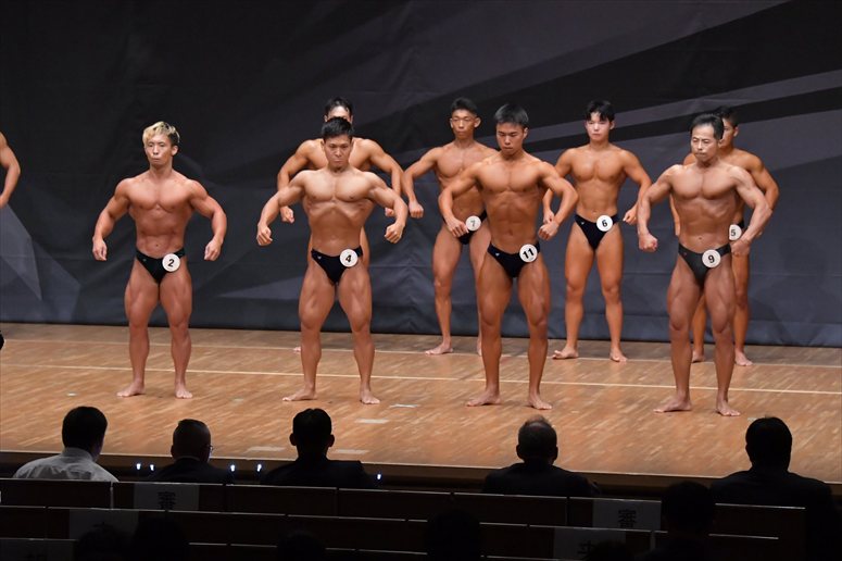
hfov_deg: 12.2
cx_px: 421
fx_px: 3927
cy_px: 280
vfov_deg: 8.2
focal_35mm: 168
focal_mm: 112
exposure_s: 1/400
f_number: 5.6
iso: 6400
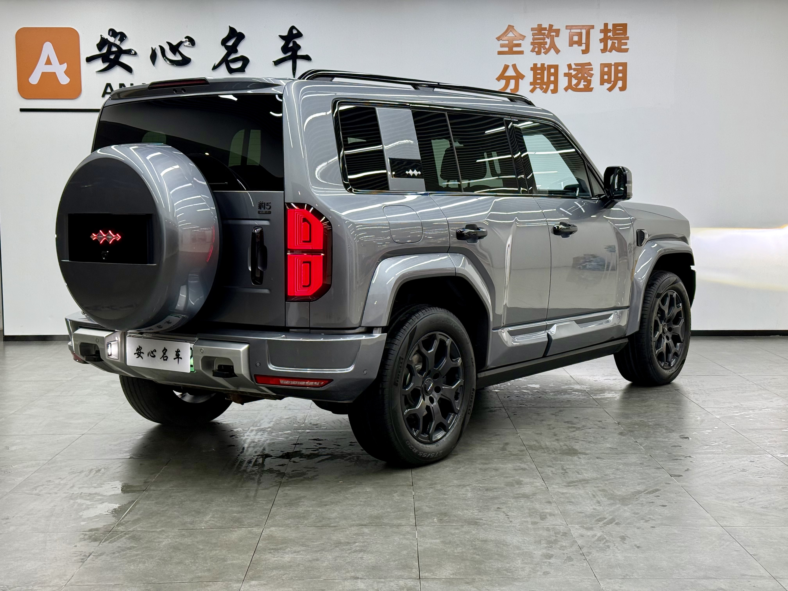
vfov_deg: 30.3
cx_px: 394
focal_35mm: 48
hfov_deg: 39.7
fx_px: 1093
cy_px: 296
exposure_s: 1/100
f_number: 1.78
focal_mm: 6.76
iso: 100
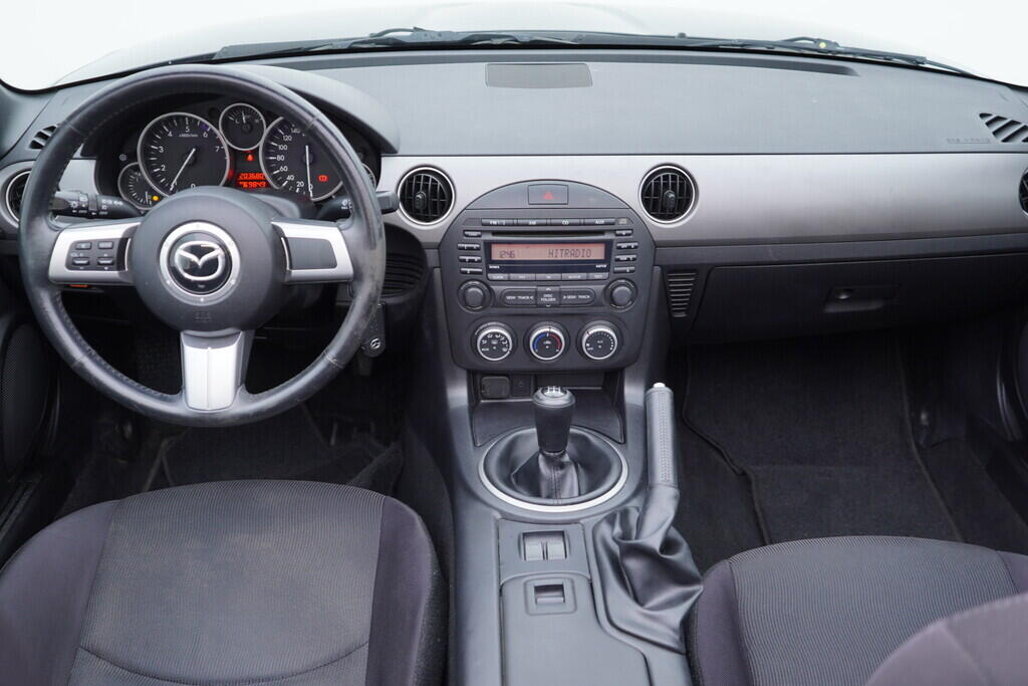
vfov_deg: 36.9
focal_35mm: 36
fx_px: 1028
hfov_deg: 53.1
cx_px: 514
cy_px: 343
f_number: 2.8
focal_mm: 24
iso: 125
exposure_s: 1/40
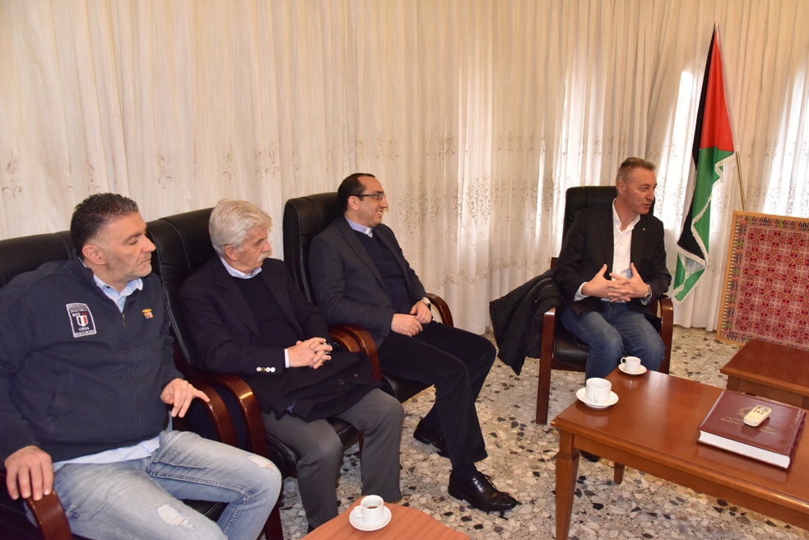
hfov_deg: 71.5
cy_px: 270
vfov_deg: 51.3
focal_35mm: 25
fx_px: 562
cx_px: 421
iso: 2500
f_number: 6.3
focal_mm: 24
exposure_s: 1/200
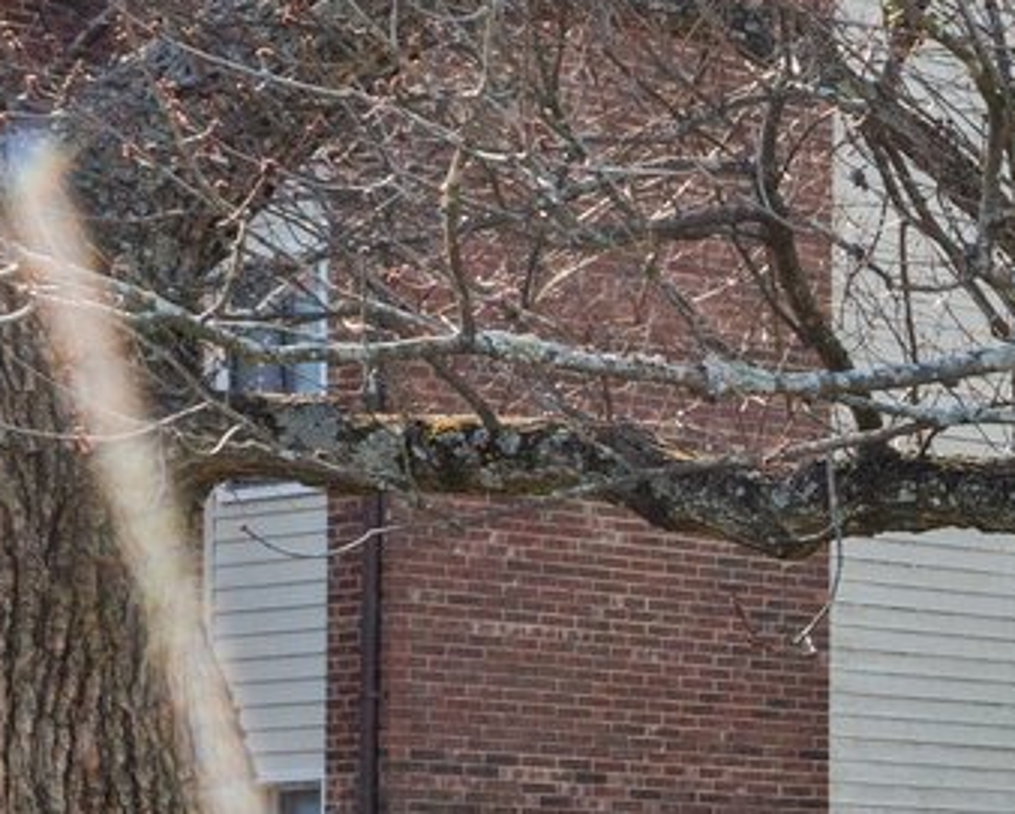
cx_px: 2790
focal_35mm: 159
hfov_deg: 9.9
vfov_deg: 9.6
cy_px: 1066
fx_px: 4781
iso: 100
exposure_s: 1/320
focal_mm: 10.26
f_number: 5
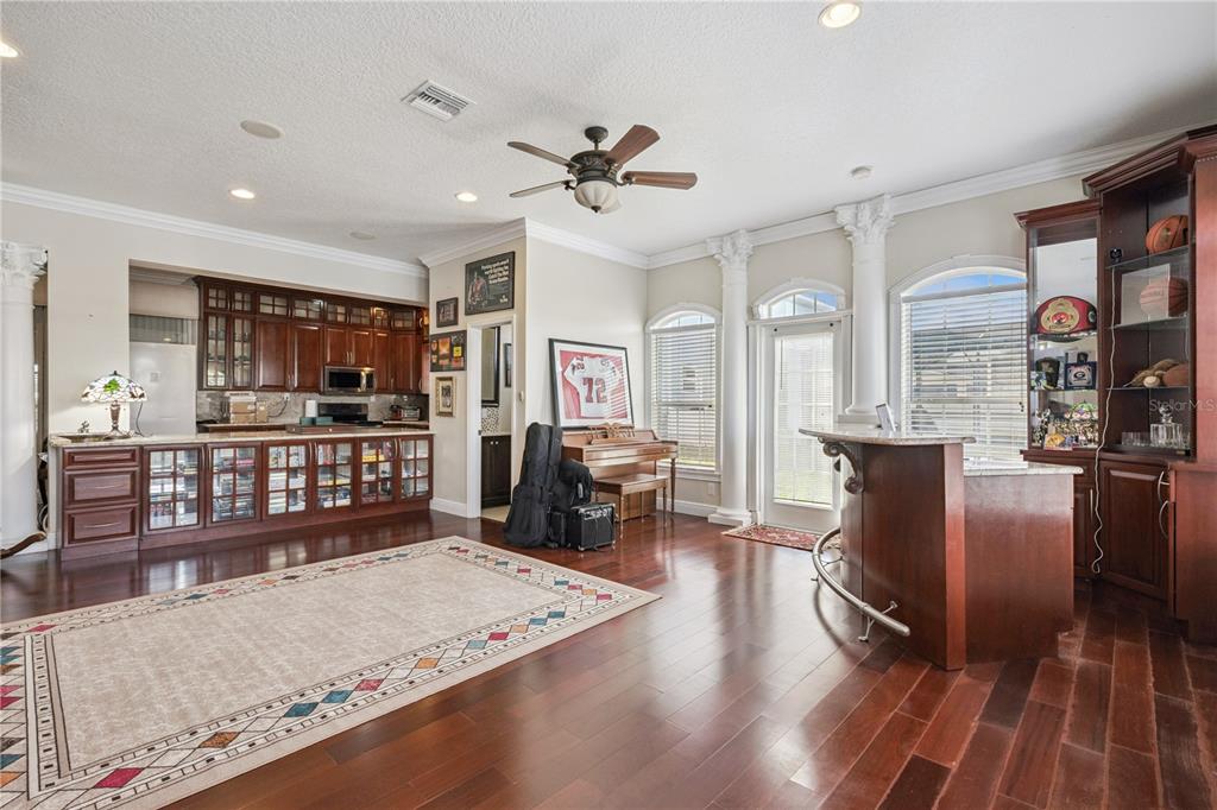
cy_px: 405
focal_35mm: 16
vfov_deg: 73.7
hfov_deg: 96.8
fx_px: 541
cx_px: 608
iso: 200
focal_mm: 16
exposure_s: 1/50
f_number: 9
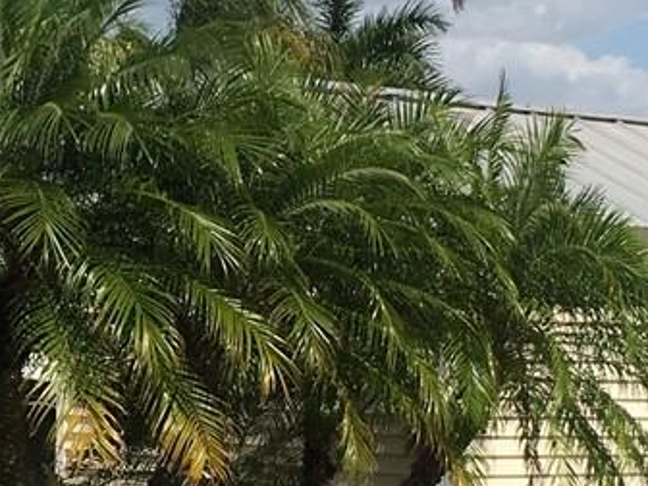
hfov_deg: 14.1
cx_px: -21
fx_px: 2583
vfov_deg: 10.7
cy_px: 199
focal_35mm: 138
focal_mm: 4.15
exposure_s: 1/2331
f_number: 2.2
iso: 25
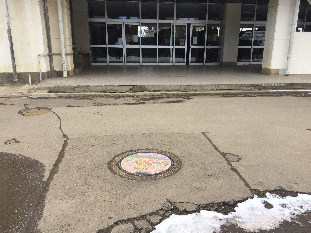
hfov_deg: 61.7
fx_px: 261
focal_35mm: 29
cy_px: 116
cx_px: 156
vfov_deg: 48.2
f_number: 2.2
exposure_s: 1/520
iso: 32
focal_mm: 4.15
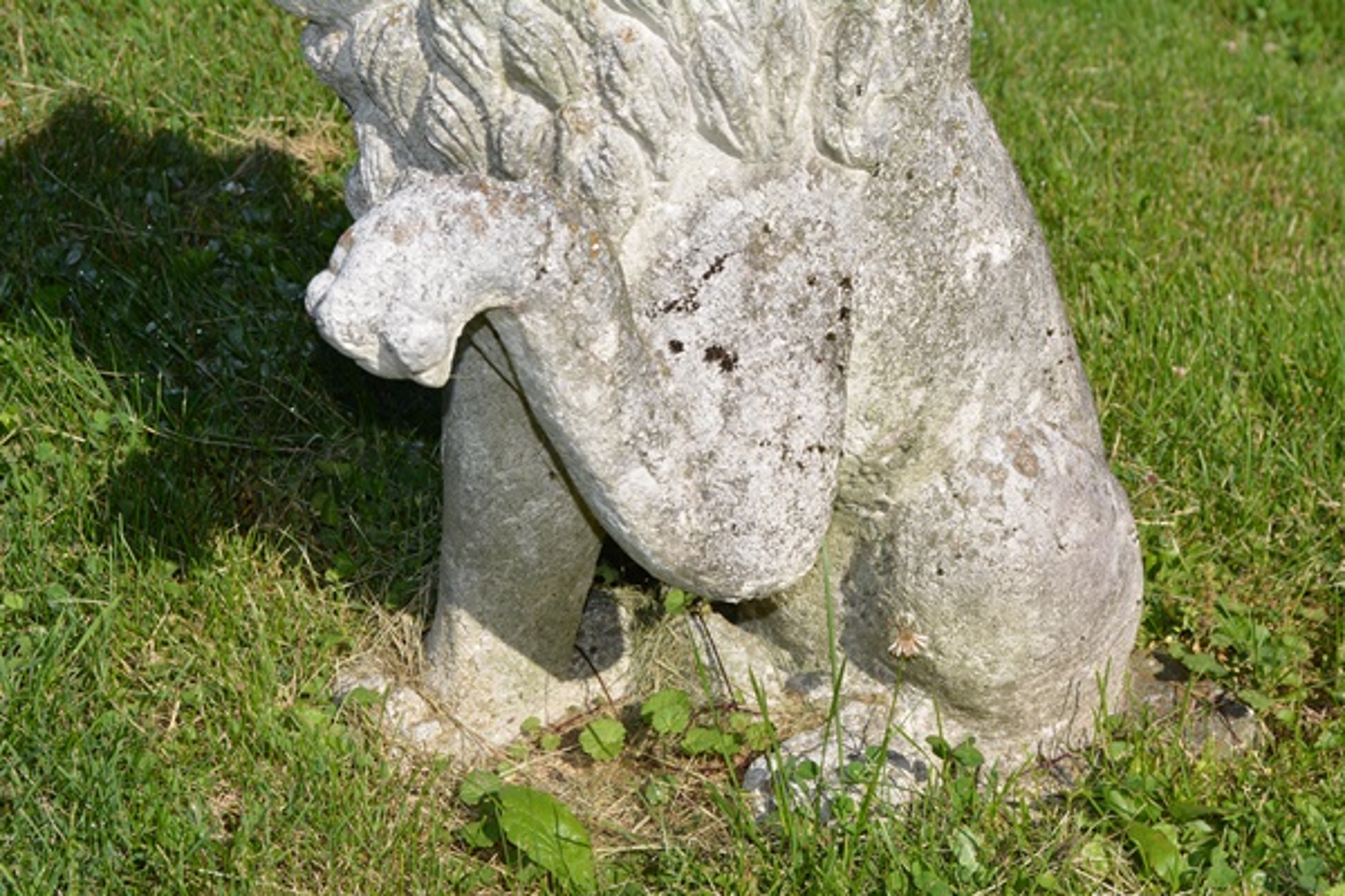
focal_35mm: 82
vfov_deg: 16.6
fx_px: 3082
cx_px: 672
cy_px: 448
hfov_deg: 24.6
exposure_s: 1/200
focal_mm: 55
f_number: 9
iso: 100
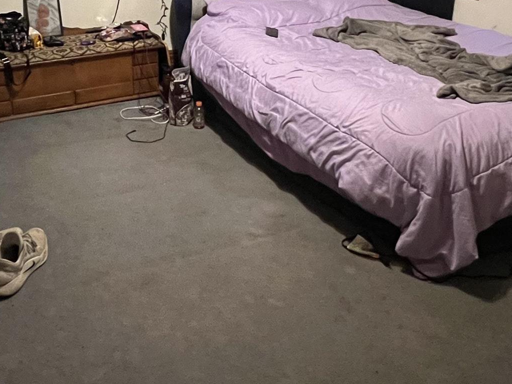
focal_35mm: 39
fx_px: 577
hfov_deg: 47.2
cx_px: 178
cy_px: 12
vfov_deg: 34.0
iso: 1000
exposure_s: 1/40
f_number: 1.8
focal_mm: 1.57
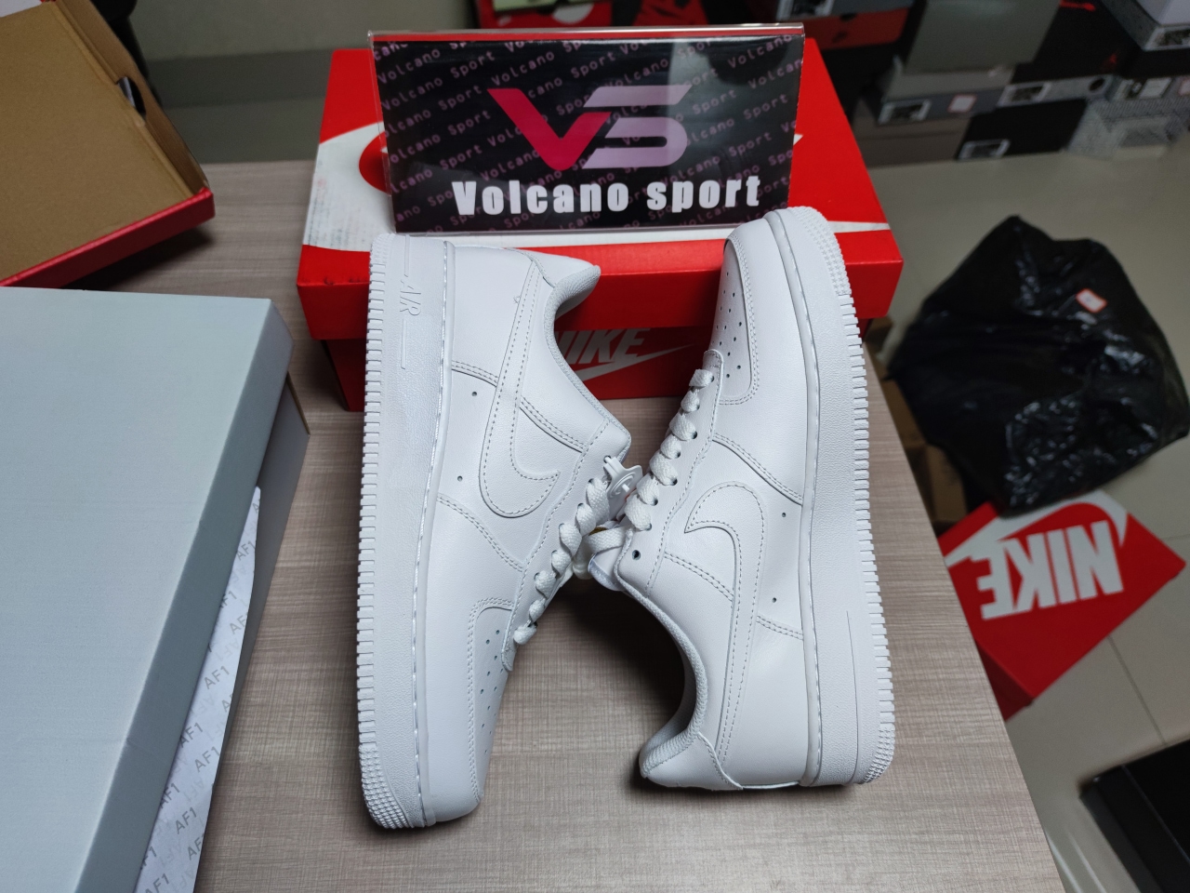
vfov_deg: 56.8
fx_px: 825
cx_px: 595
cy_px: 446
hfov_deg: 71.6
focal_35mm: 24
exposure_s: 1/100
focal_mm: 6.72
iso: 230
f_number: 1.69
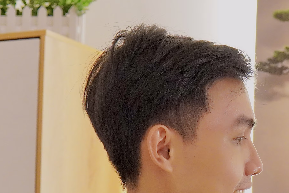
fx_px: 1196
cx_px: 379
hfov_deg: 13.3
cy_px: 291
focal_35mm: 149
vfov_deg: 9.0
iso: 2000
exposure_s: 1/200
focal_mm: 30
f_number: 4
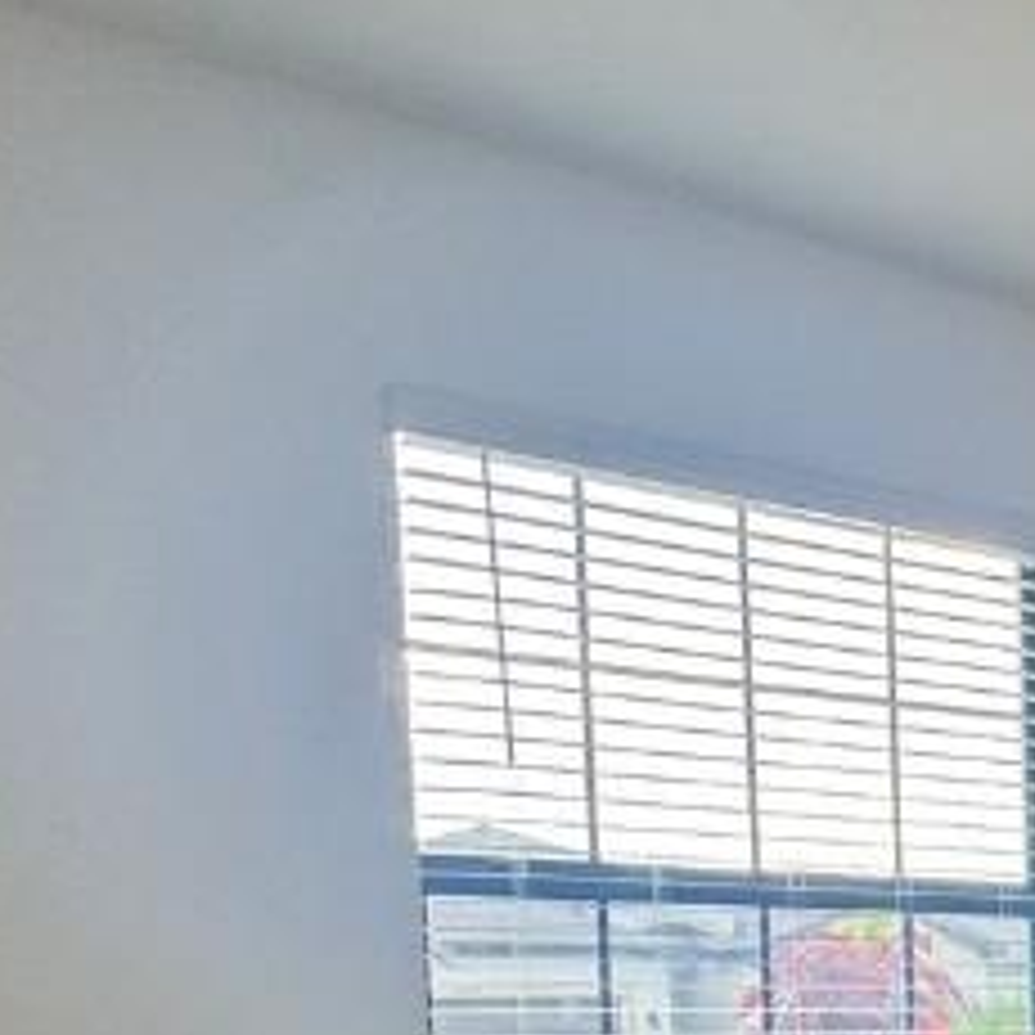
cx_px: 1382
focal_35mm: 55
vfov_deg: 28.3
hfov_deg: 26.0
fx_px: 1861
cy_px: 1138
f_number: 2.2
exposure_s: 1/120
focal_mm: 2.22
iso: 64
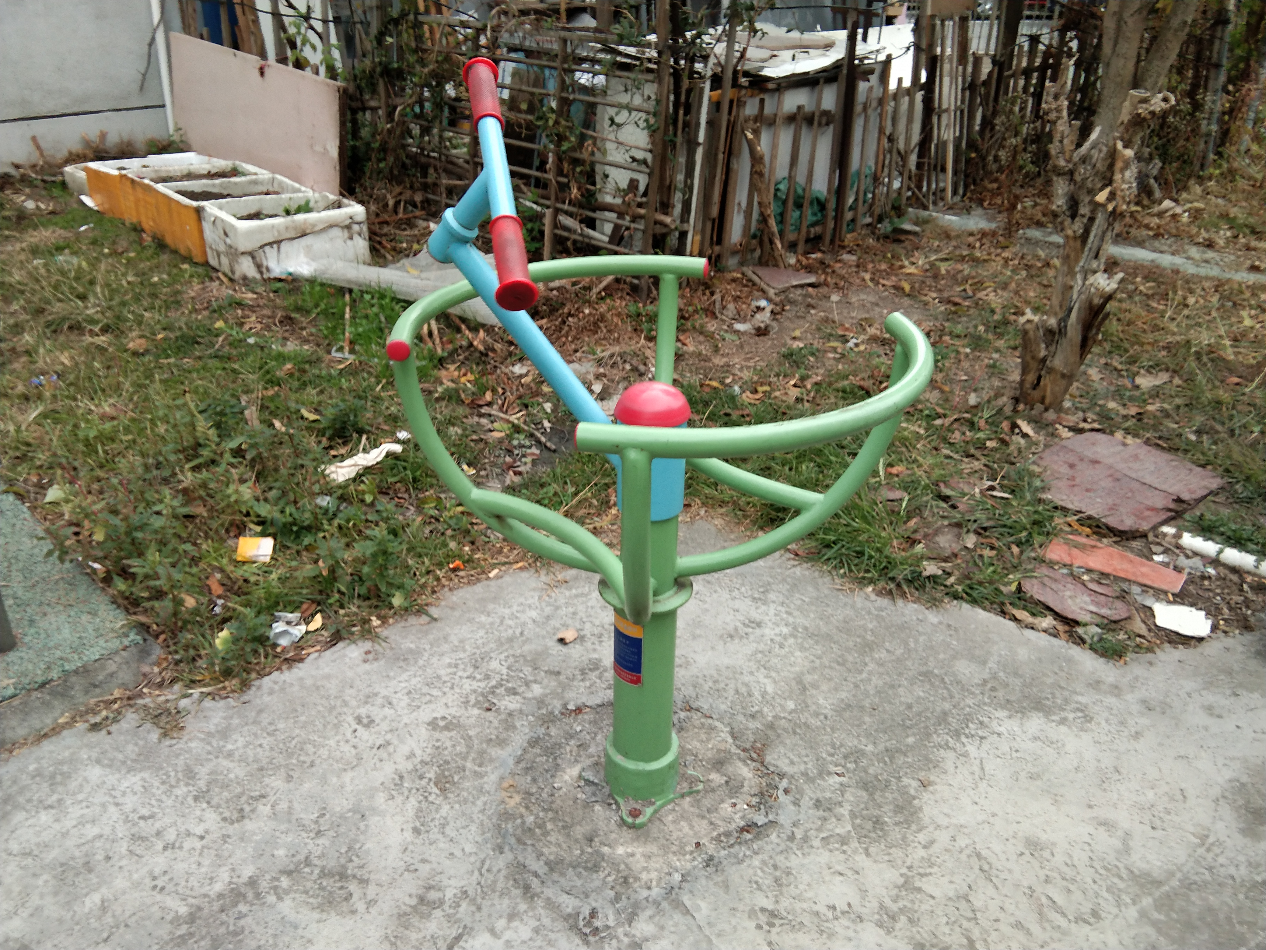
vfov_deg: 45.4
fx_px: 1134
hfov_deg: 58.4
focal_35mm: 31
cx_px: 633
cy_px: 475
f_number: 2.2
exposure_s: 1/50
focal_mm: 3.69
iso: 160
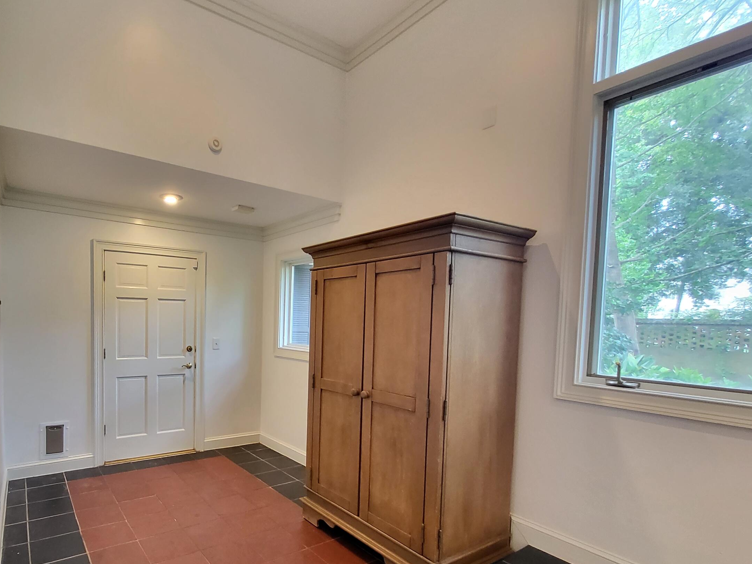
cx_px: 261
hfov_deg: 85.2
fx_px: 391
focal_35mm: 18
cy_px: 340
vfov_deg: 70.8
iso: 500
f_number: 2.2
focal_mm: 1.74
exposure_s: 1/30
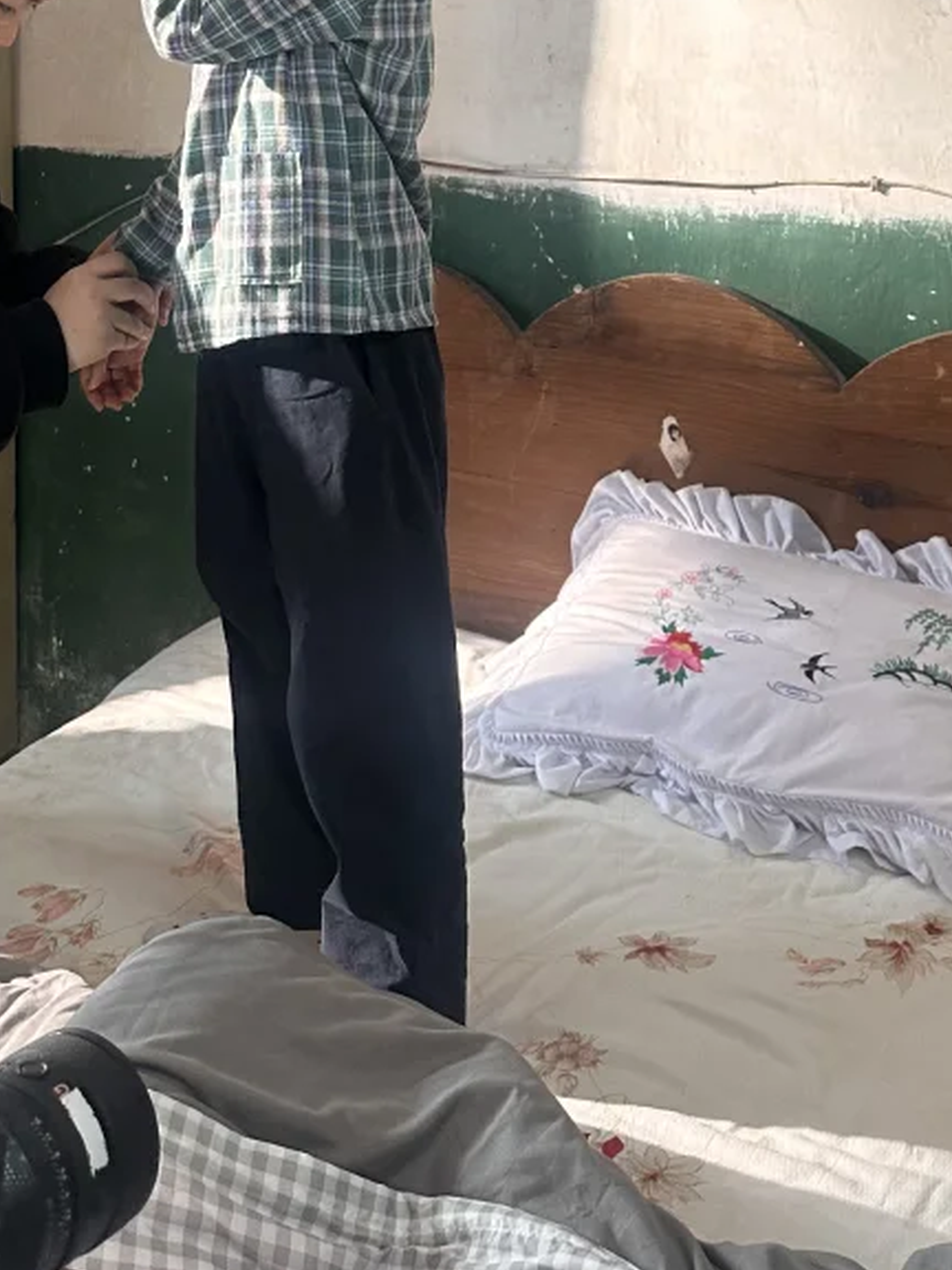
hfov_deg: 24.4
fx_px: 2200
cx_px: 511
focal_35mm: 60
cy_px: -227
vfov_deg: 28.3
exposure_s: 1/121
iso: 125
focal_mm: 6.86
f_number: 1.78
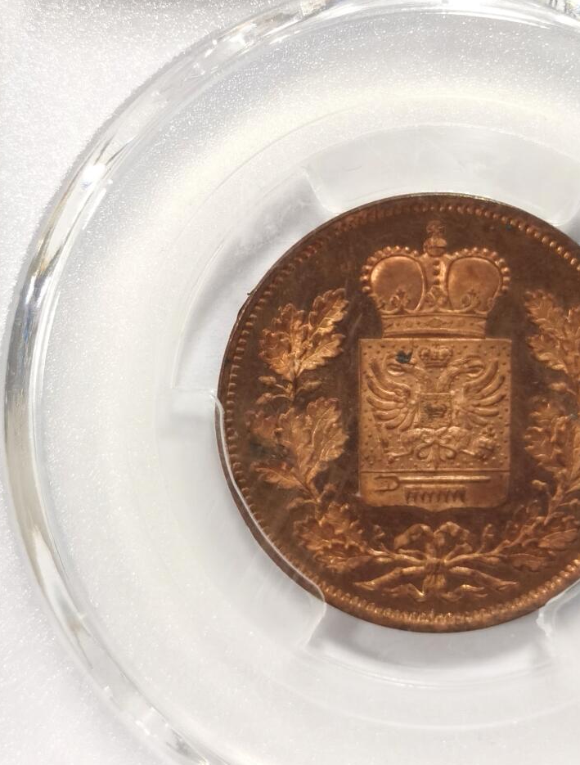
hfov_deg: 14.3
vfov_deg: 18.7
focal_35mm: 104
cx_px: 442
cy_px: 209
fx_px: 2307
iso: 160
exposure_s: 1/100
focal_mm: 5.56
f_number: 16
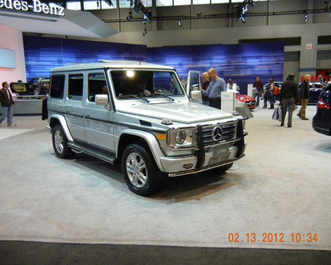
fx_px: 314
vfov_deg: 45.8
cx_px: 159
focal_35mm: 32
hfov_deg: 55.6
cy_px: 130
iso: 298
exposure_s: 1/60
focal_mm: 5.4
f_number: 3.5
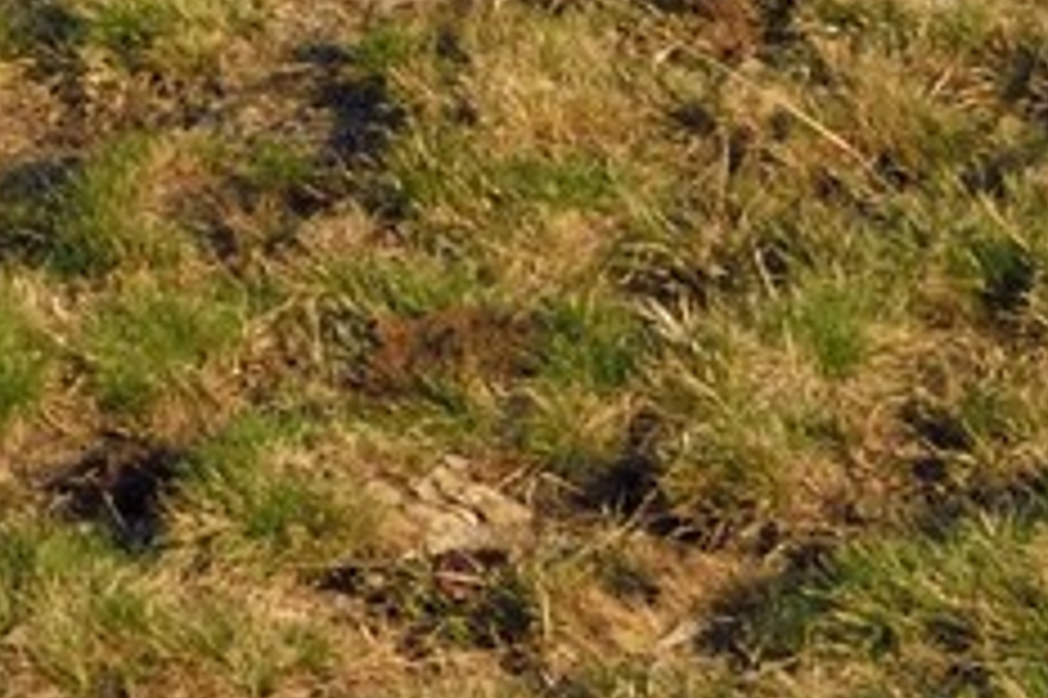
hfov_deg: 3.5
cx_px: -2510
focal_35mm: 562
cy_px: -1279
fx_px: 16348
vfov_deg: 2.4
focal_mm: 82
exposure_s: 1/400
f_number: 20
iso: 800
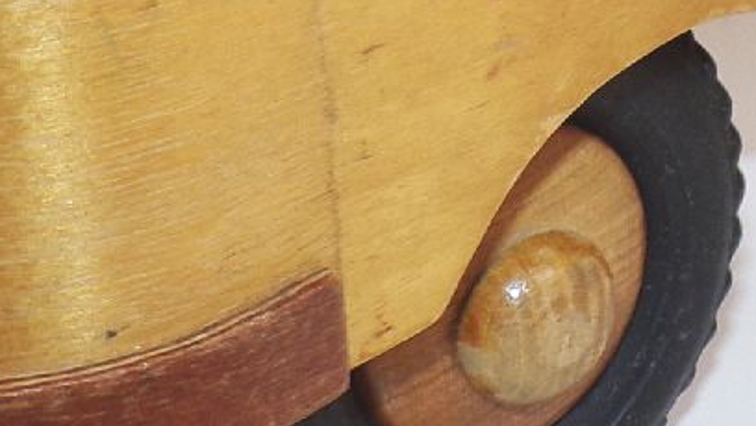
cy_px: -413
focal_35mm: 118
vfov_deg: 9.6
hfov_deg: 17.6
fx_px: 2367
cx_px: 801
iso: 80
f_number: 3
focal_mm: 4.3
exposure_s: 1/52
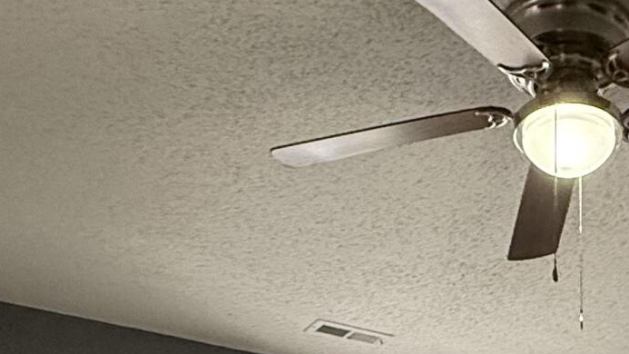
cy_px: 676
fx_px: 1101
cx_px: 585
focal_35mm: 66
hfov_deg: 30.3
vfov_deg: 15.2
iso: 640
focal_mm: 2.22
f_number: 2.2
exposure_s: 1/120
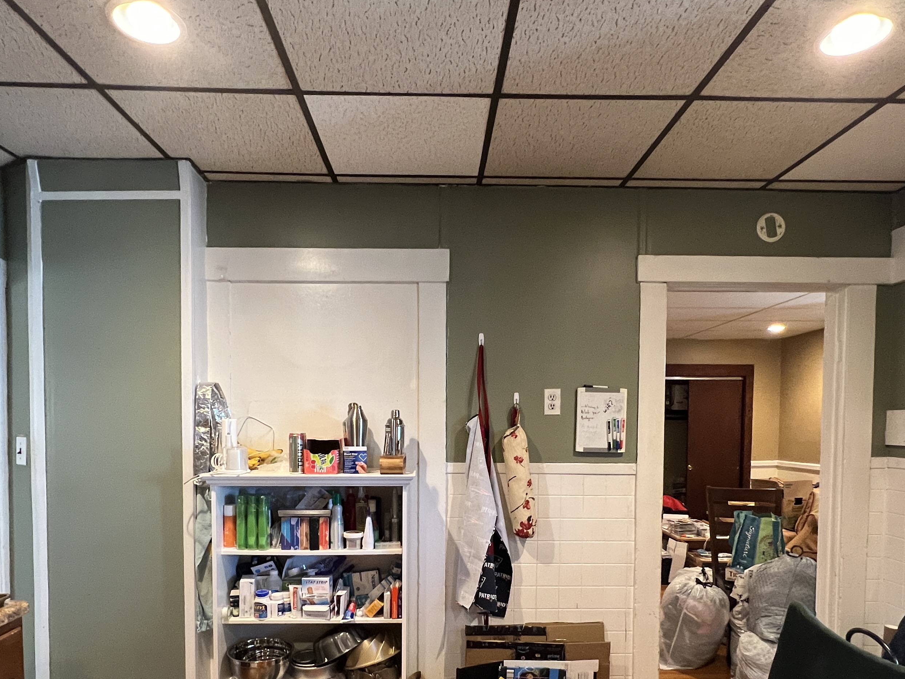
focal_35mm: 21
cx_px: 442
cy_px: 452
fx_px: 549
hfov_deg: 79.0
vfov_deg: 61.9
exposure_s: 1/60
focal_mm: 1.57
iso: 400
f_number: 1.8
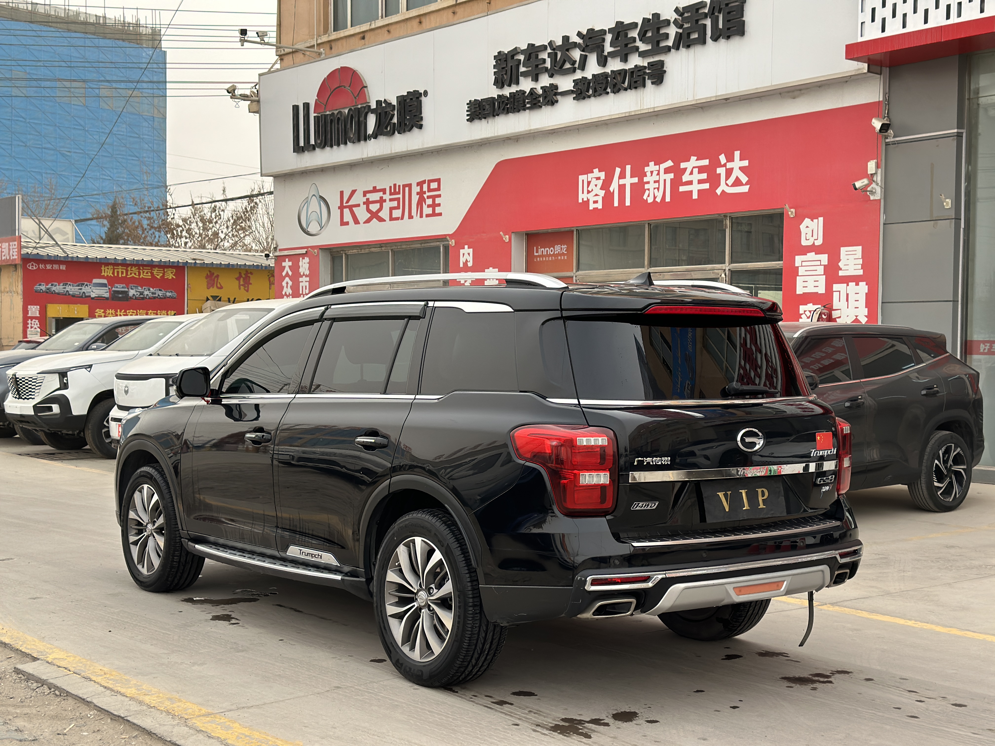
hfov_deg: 39.7
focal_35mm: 48
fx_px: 1380
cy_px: 373
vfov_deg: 30.3
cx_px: 498
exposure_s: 1/1517
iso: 80
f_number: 1.78
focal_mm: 6.86
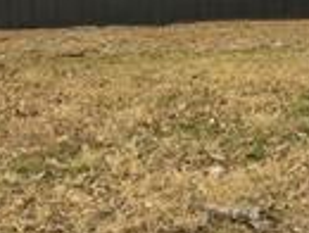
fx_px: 1082
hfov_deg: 13.3
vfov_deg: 11.9
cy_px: -83
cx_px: 670
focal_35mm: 121
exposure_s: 1/500
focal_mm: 16
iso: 160
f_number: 9
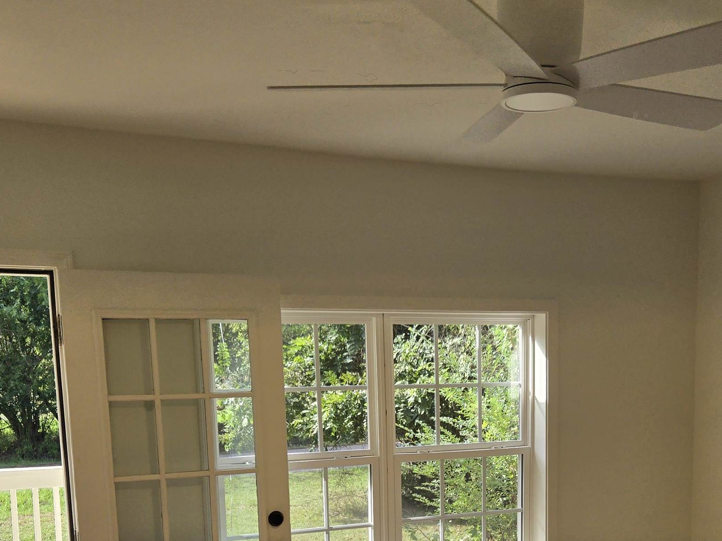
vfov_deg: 31.3
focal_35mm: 44
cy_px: 490
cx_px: 464
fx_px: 918
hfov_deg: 42.5
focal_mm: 5.4
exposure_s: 1/227
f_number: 1.8
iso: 25
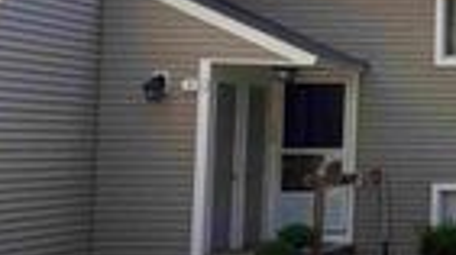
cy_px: 89
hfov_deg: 18.7
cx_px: 779
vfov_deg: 13.0
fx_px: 1123
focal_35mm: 93
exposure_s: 1/1337
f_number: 1.78
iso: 100
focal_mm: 6.76
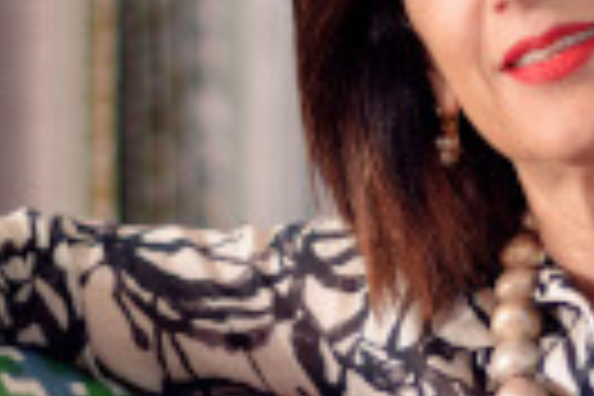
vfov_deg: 4.7
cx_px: 718
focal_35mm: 289
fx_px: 4768
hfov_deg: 7.1
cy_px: 374
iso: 200
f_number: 1.4
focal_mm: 50
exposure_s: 1/125
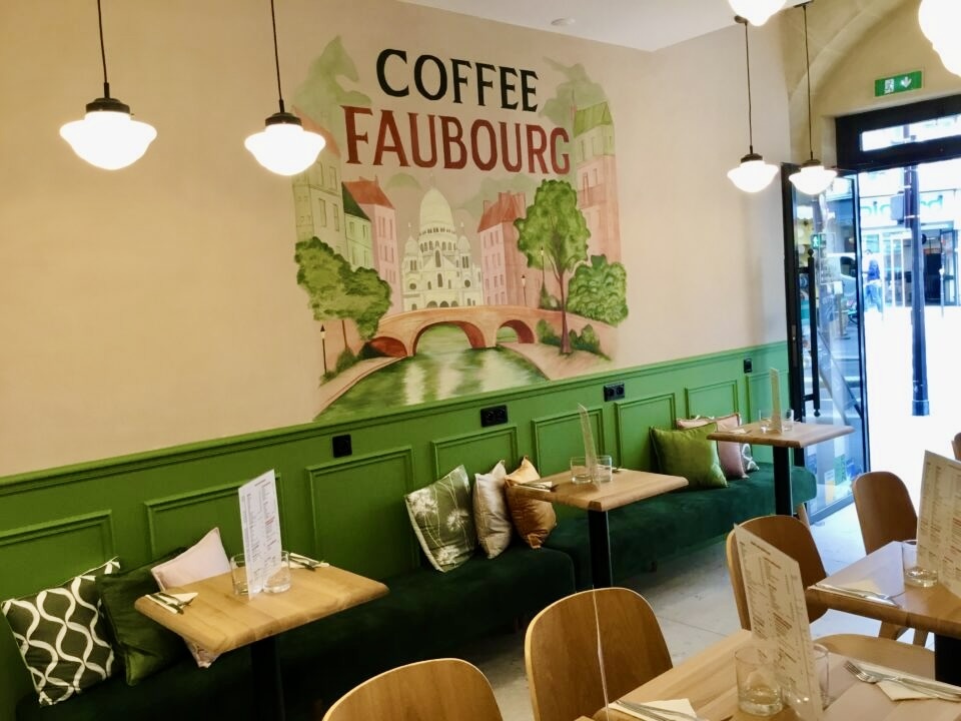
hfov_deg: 58.4
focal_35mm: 31
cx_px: 480
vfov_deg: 45.4
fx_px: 861
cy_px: 360
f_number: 2.4
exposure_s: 1/33
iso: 50
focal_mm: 3.3
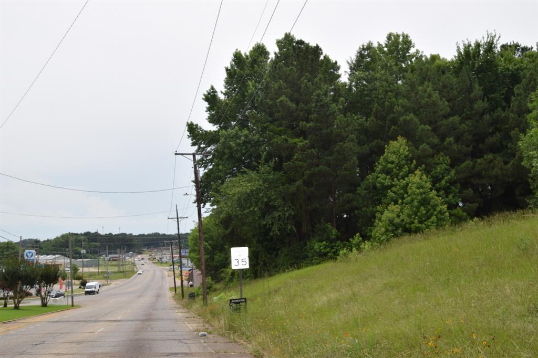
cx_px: 269
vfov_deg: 34.2
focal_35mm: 39
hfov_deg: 49.6
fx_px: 583
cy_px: 179
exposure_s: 1/200
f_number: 10
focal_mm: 26
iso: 100
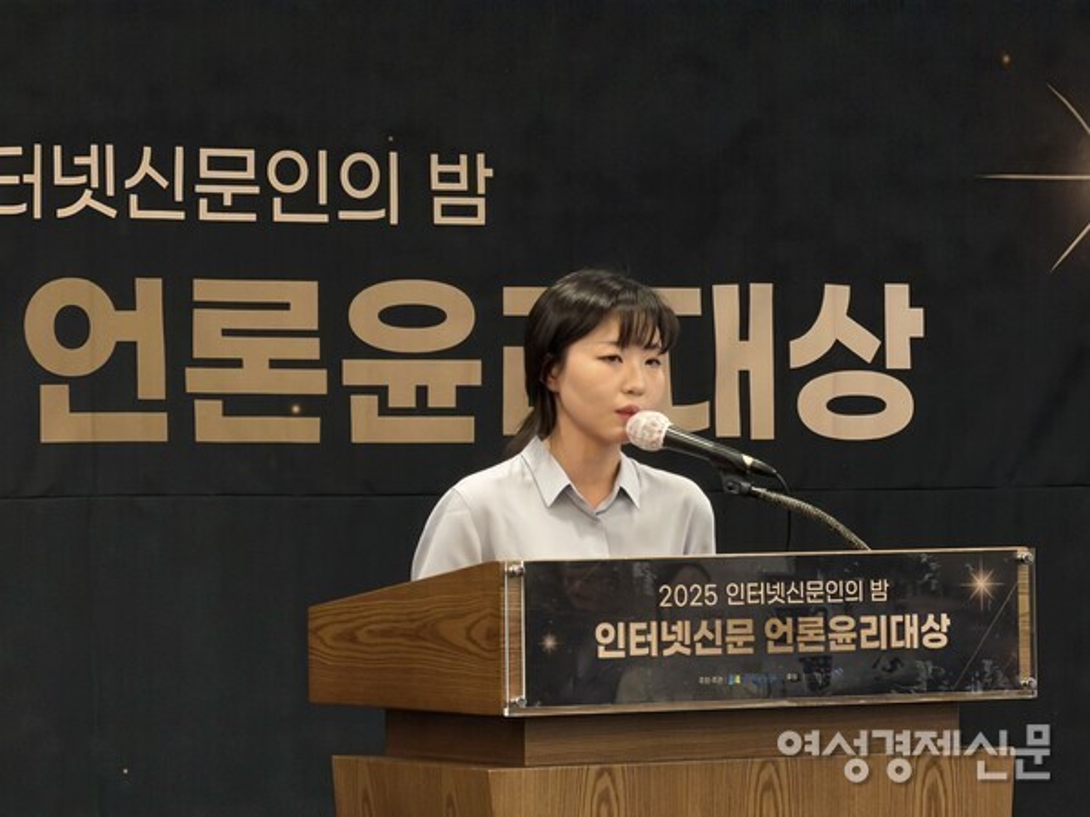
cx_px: 545
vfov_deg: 7.4
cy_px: 408
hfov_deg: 9.9
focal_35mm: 200
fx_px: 6298
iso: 320
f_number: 2.8
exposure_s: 1/60
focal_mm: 16.89
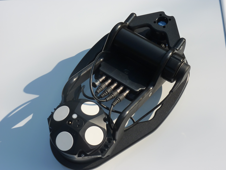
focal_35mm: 52
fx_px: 339
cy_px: 85
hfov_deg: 36.8
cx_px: 113
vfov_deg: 28.0
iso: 125
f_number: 5
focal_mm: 8.5
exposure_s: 1/500
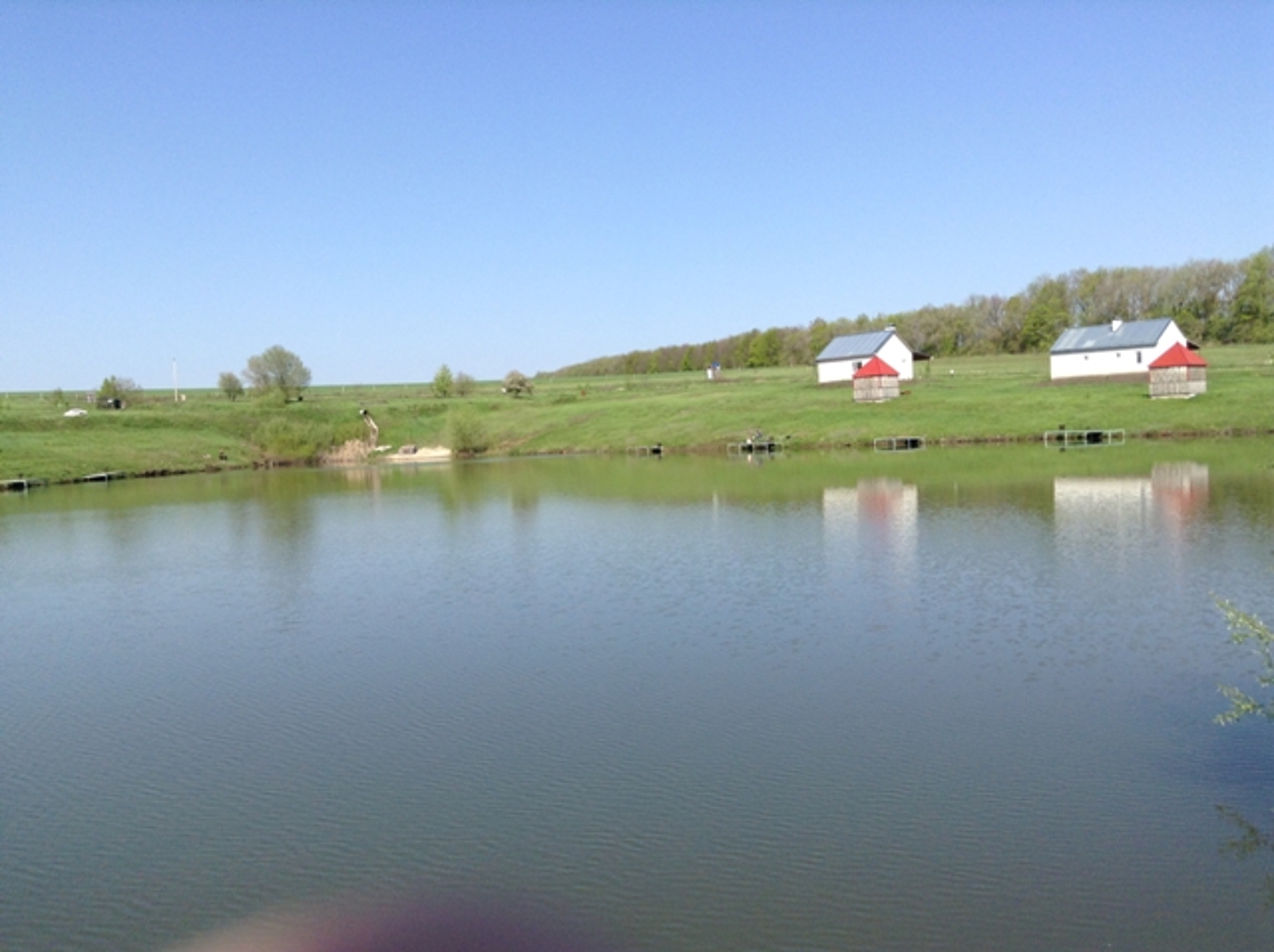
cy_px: 476
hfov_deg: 55.4
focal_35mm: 33
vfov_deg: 42.8
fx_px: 1213
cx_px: 637
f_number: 2.4
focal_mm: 3.3
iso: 32
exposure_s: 1/1073
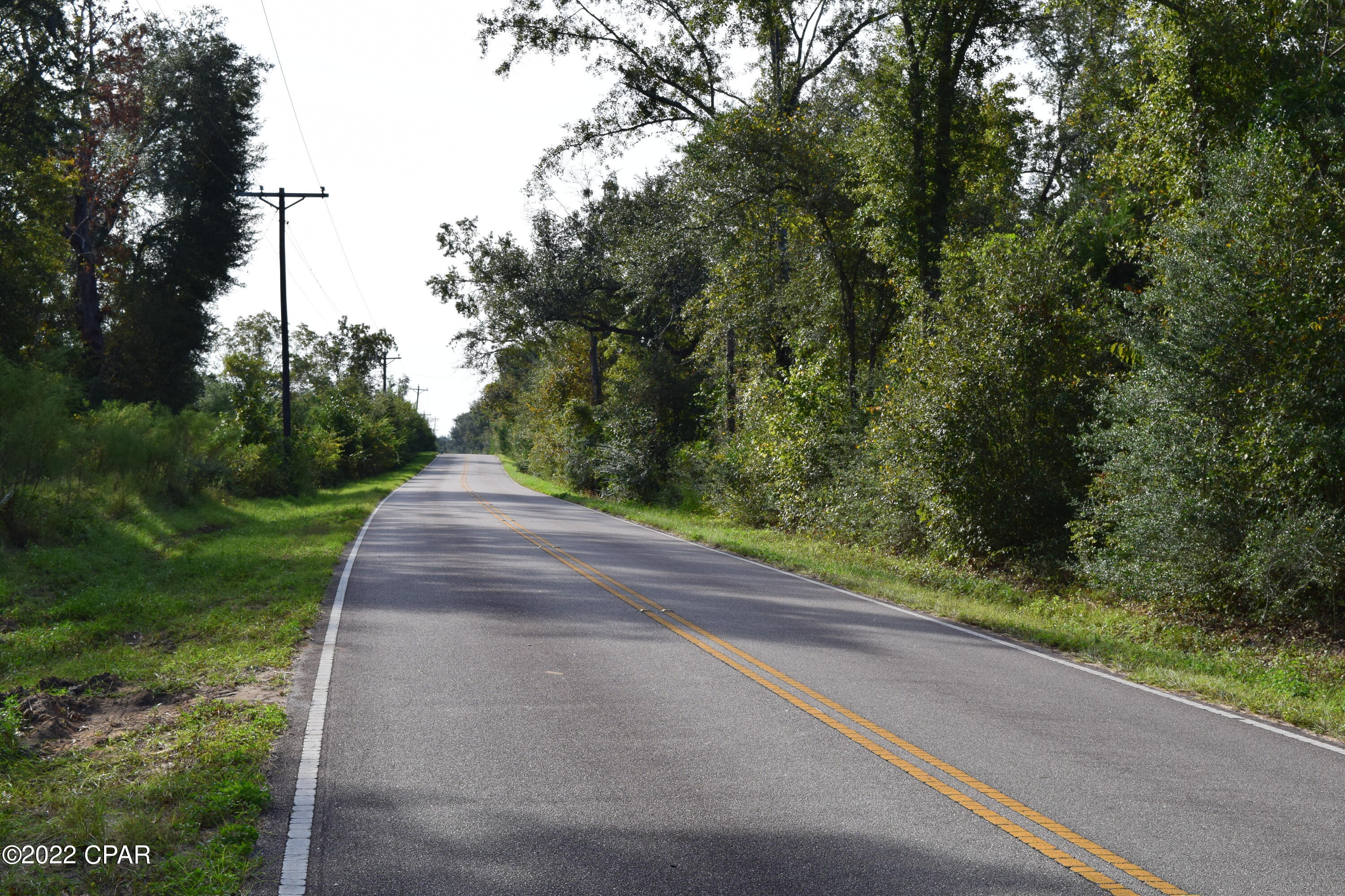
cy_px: 448
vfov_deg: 25.8
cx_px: 672
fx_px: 1961
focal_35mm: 52
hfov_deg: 37.9
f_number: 11
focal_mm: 35
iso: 400
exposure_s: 1/500
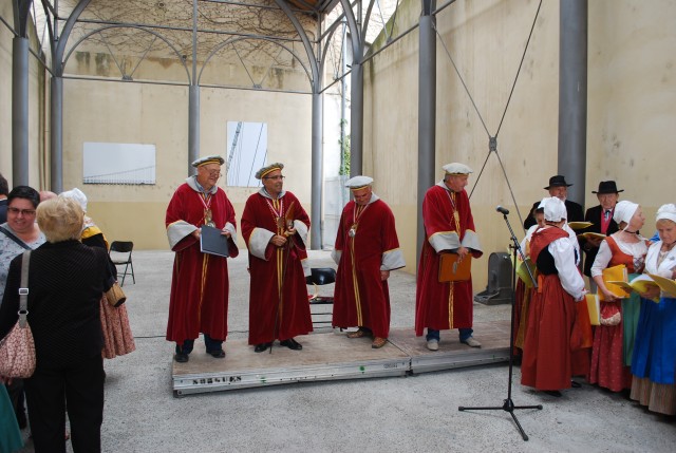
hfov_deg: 67.3
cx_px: 338
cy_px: 226
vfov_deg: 48.1
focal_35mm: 27
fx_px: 508
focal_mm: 18
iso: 200
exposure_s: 1/80
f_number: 4.5
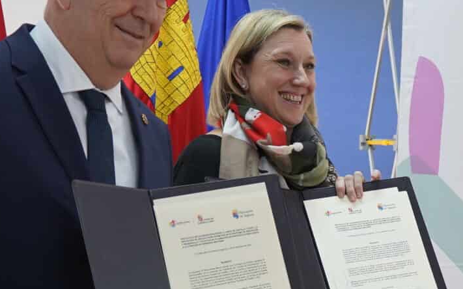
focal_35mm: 88
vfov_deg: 14.7
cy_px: 245
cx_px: 366
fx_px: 1110
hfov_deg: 23.2
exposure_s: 1/200
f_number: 4
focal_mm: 30
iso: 1000
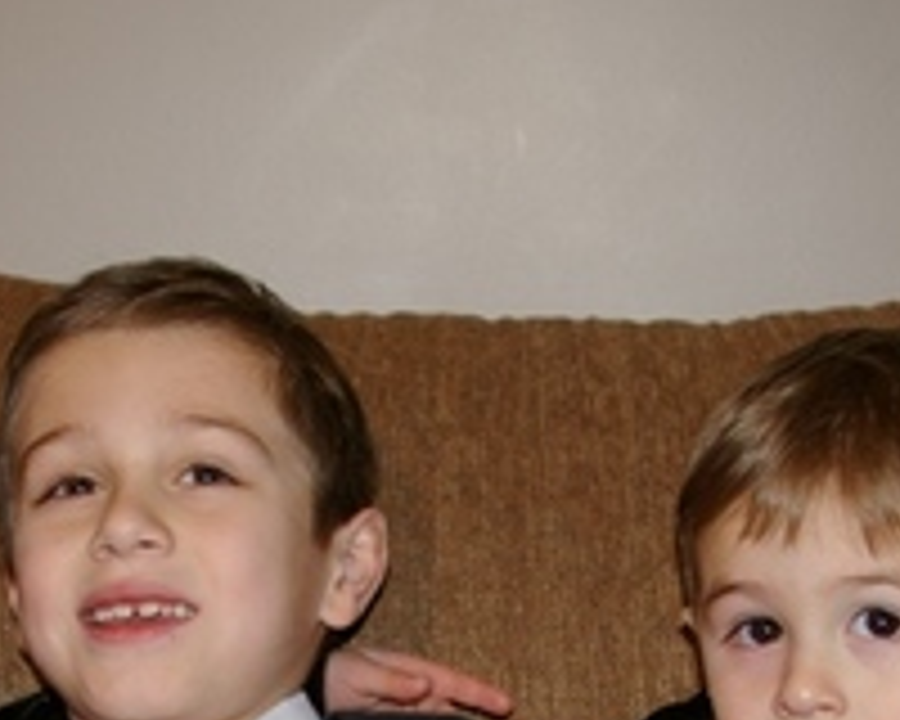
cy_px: 873
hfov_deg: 23.5
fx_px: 2158
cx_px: 382
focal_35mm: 81
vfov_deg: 18.0
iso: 200
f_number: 3.5
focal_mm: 18
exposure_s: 1/30
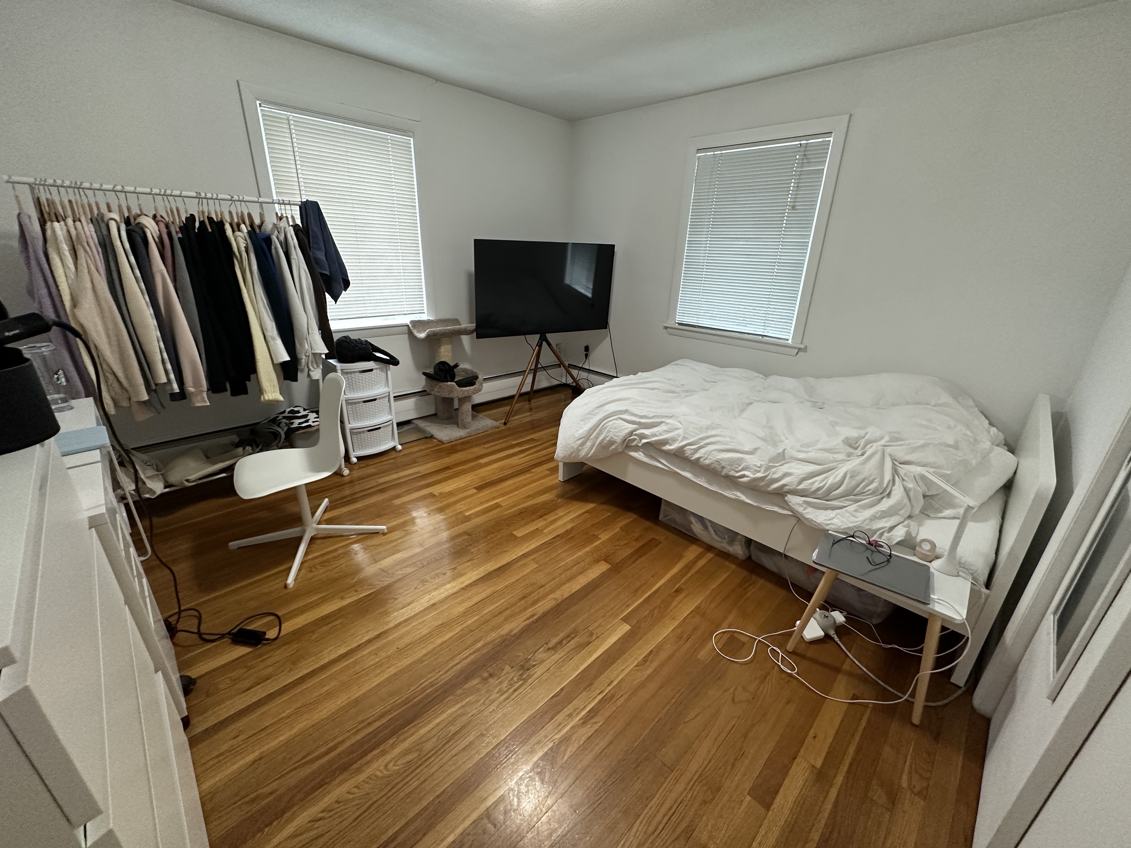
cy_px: 424
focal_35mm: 14
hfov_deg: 102.1
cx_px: 566
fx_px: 457
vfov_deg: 85.7
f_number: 2.2
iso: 320
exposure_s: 1/60
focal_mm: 2.22
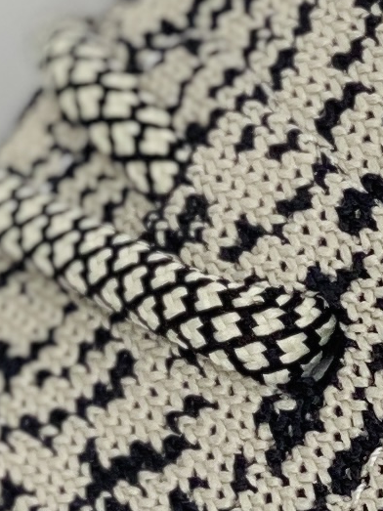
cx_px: 546
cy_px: 137
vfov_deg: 4.9
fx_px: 5918
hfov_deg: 3.7
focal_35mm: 401
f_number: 2
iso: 25
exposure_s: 1/100
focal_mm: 6
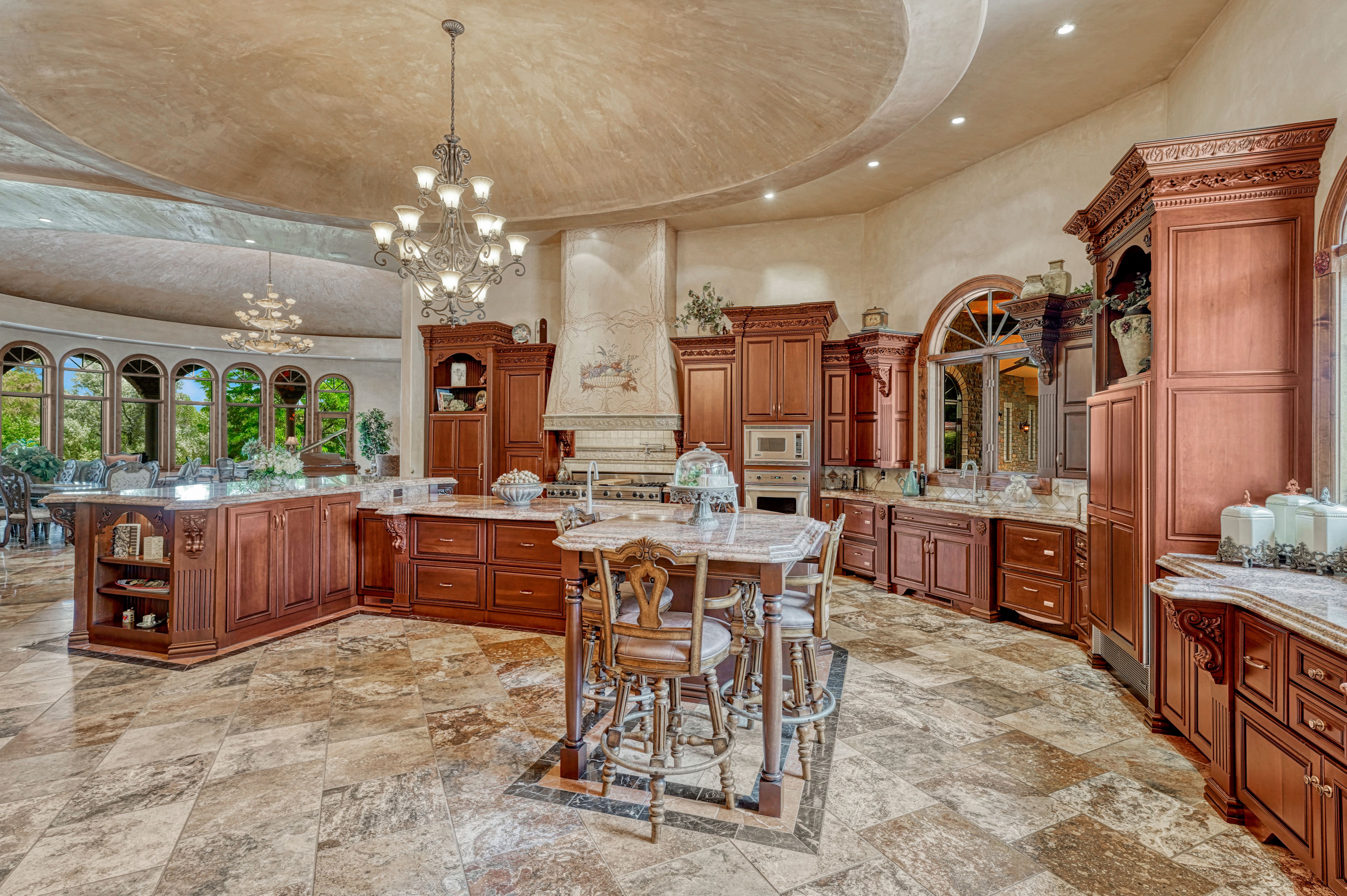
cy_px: 448
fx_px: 621
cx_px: 674
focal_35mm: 17
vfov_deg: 71.7
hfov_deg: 94.7
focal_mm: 16.6
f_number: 8
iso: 400
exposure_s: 1/40
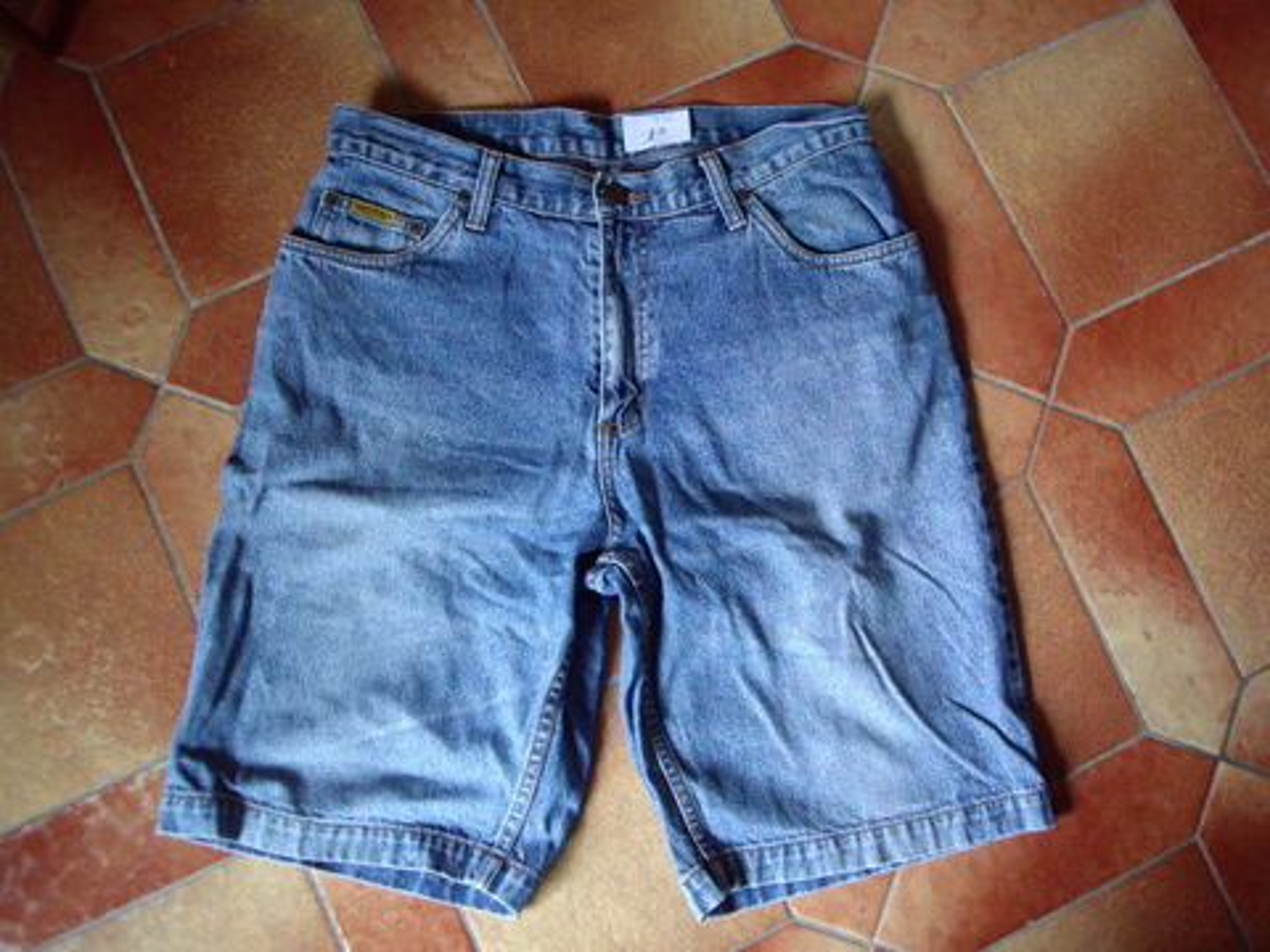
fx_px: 1394
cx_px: 635
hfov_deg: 49.0
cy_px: 476
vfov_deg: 37.7
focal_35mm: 38
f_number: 2.7
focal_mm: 6.2
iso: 200
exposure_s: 1/30
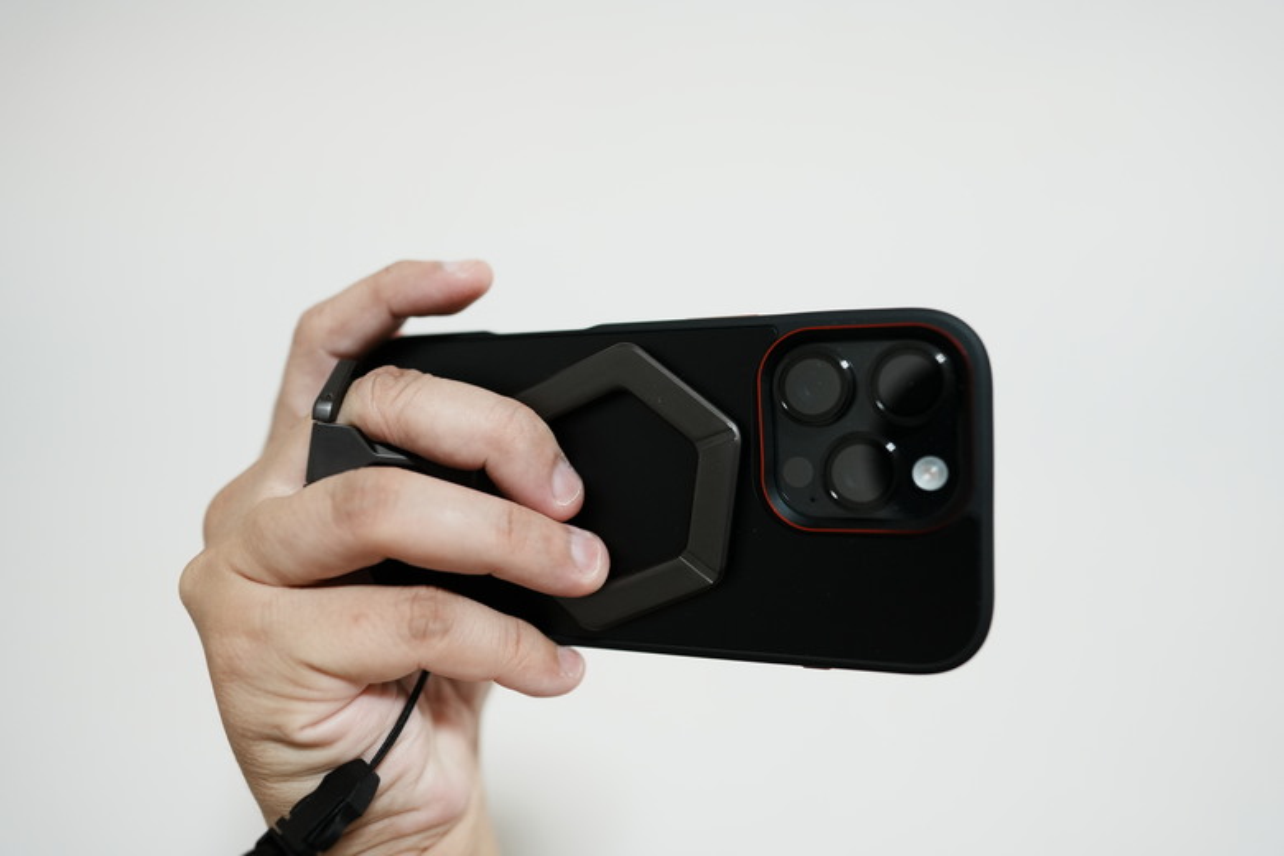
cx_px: 642
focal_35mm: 24
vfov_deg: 53.1
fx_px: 856
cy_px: 428
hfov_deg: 73.7
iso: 2500
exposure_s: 1/250
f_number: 2
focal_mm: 24
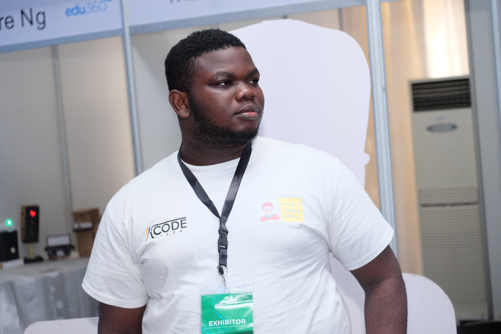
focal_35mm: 75
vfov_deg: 18.2
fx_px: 1044
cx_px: 250
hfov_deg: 27.0
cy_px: 167
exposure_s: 1/125
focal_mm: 50
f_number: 4.5
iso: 1600
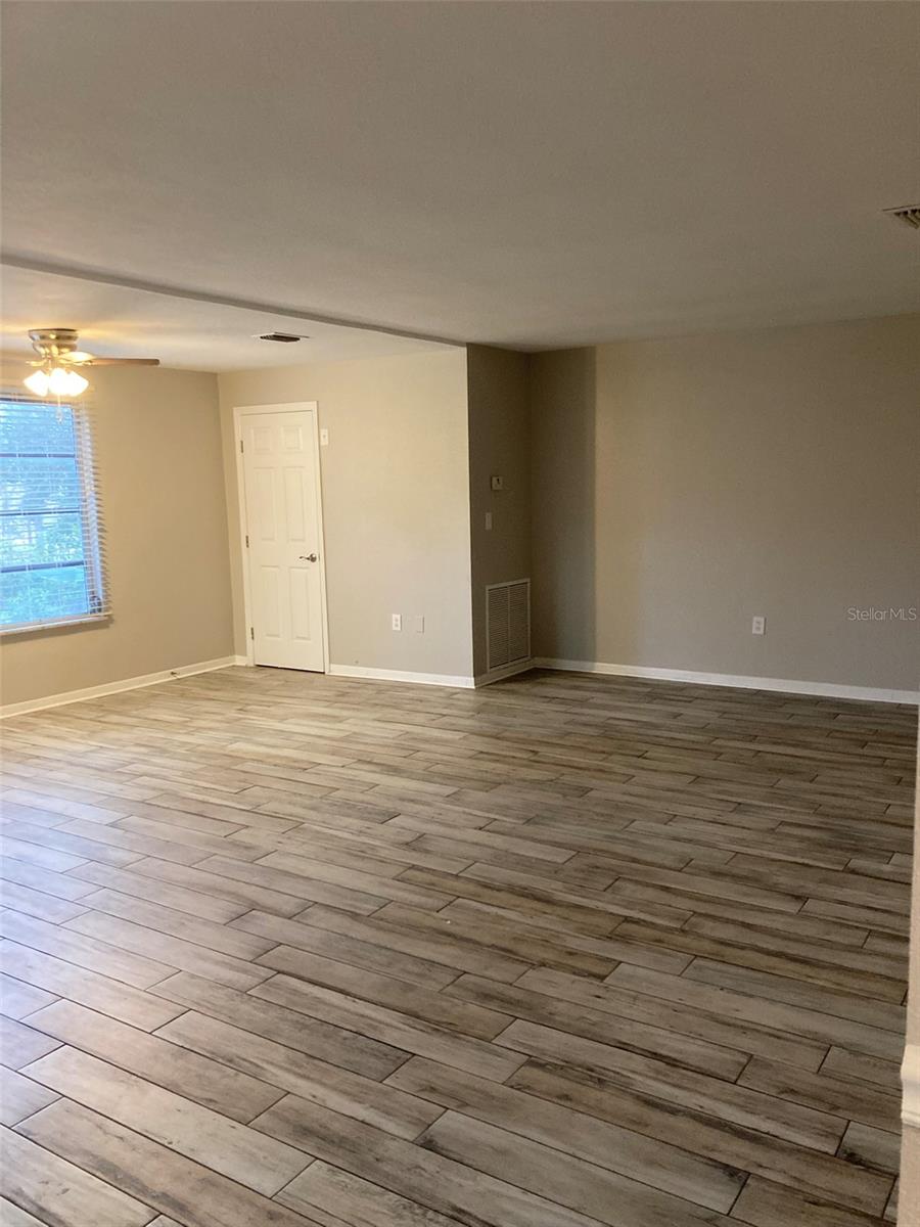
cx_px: 460
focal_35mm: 28
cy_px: 614
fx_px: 992
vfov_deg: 63.4
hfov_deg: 49.7
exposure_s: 1/60
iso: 250
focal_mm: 3.99
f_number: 1.8
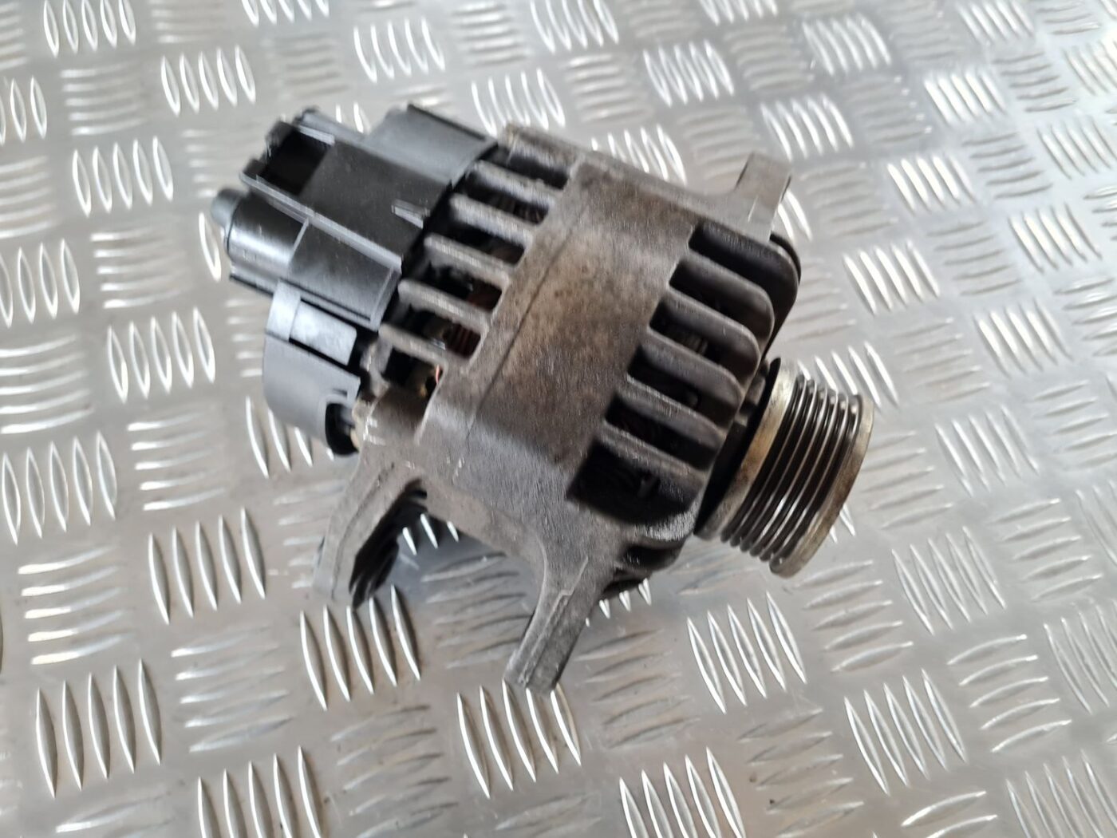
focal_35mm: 26
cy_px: 419
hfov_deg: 67.3
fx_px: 839
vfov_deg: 53.1
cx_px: 558
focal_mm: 5.4
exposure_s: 1/50
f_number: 1.8
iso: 250
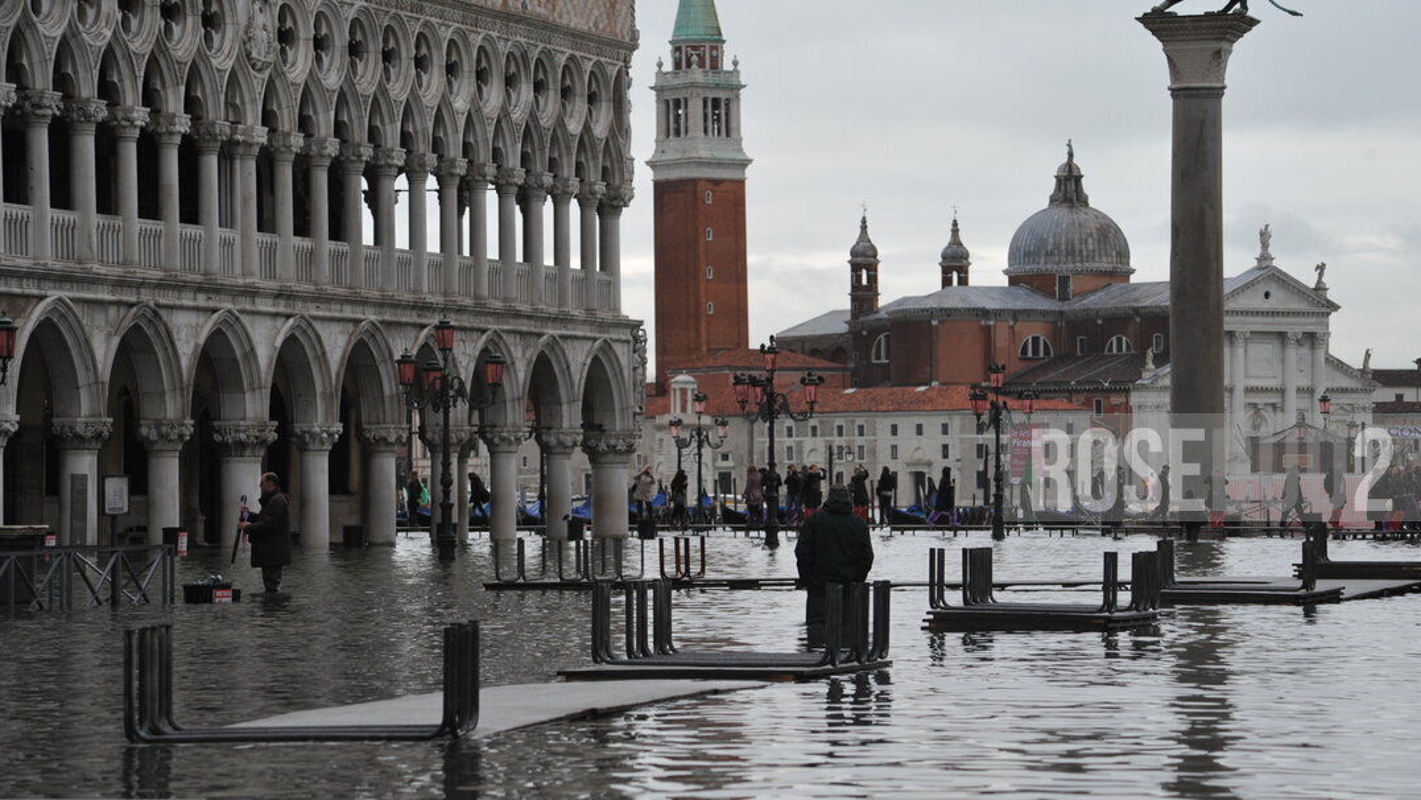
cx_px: 711
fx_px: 5351
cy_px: 388
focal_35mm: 142
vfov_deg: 8.5
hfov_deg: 15.1
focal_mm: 135
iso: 1250
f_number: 8
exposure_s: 1/250
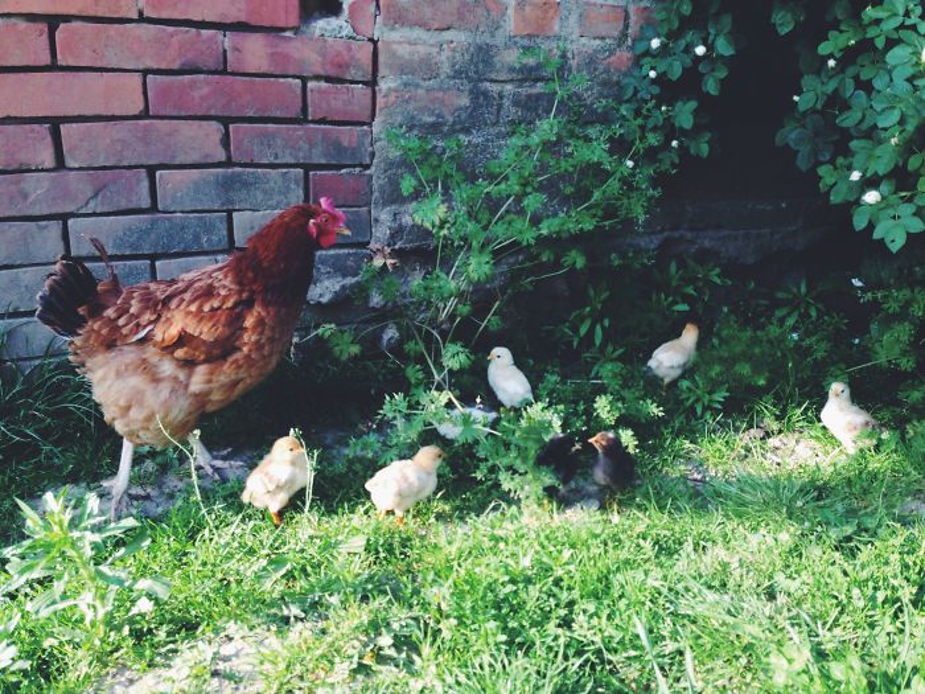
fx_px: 882
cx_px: 462
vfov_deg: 42.9
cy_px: 347
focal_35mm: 33
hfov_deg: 55.4
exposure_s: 1/159
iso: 50
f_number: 2.4
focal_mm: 4.12
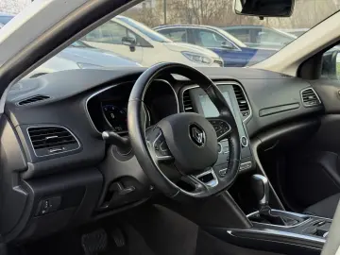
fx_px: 471
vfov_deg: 30.3
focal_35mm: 48
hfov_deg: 39.7
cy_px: 128
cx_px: 170
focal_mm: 6.76
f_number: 1.78
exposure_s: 1/368
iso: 80
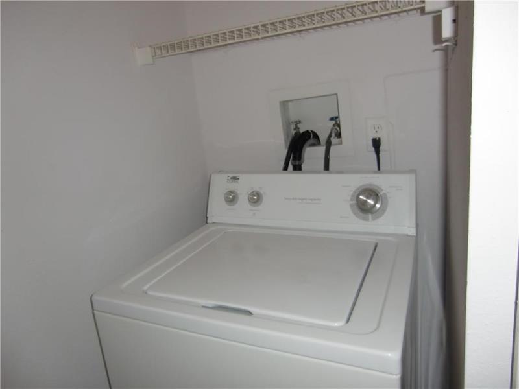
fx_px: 360
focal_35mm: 24
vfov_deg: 56.8
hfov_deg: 71.6
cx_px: 260
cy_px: 194
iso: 64
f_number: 3.2
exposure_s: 1/60
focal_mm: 4.3
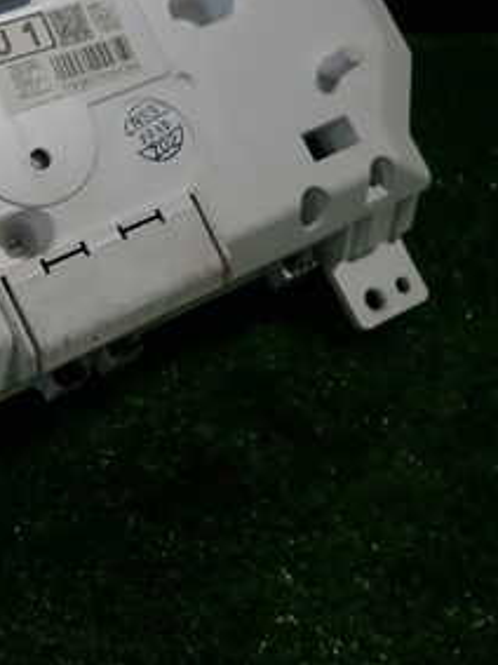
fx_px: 1017
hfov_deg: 24.9
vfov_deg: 35.9
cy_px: 242
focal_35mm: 53
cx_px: -92
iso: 100
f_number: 2
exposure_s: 1/100
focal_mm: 4.5
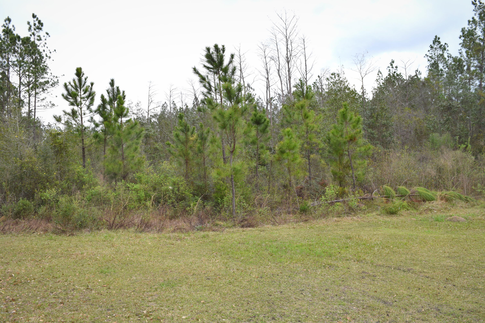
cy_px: 162
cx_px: 242
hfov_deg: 67.4
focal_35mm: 27
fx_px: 364
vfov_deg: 47.9
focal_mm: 18
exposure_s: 1/200
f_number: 8
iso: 100
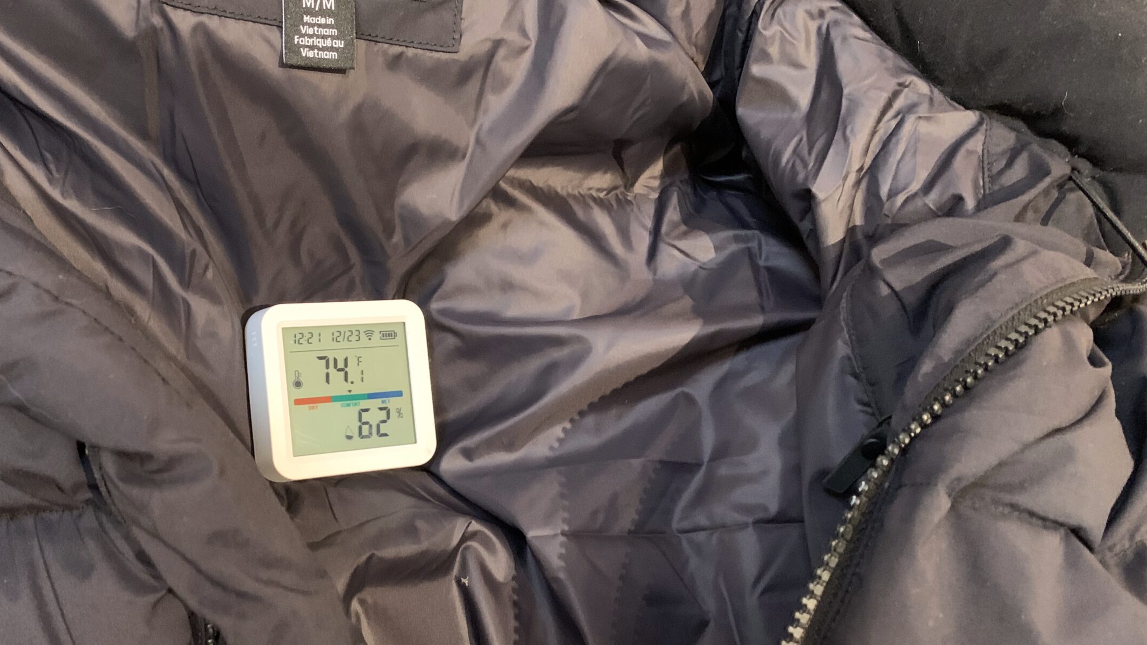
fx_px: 1034
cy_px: 371
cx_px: 471
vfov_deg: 34.6
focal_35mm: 34
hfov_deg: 57.7
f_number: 1.8
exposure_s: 1/24
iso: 800
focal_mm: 4.25
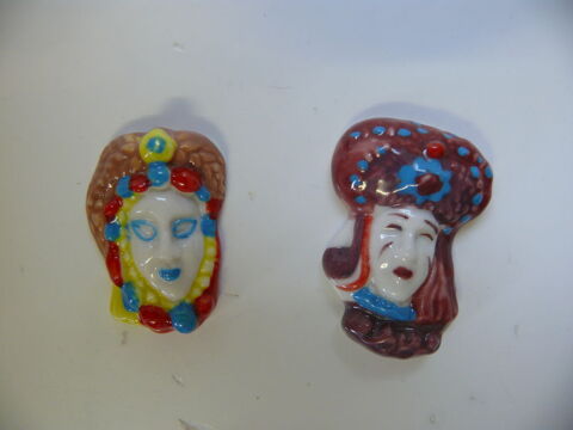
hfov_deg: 52.6
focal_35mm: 35
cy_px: 215
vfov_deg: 40.7
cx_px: 286
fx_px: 579
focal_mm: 7.4
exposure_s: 1/15
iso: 100
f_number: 2.8
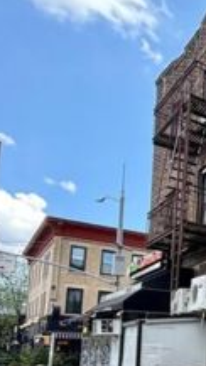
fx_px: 437
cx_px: 476
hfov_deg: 15.7
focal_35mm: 45
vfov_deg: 42.3
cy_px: 319
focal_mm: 2.22
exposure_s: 1/502
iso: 64
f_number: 2.2
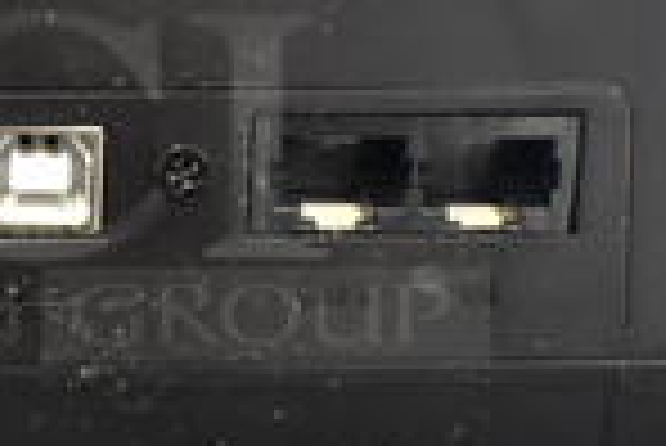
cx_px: -9
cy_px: 126
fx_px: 2055
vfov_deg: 12.3
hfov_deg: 17.9
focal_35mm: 111
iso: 1800
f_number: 3.5
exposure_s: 1/30
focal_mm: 18
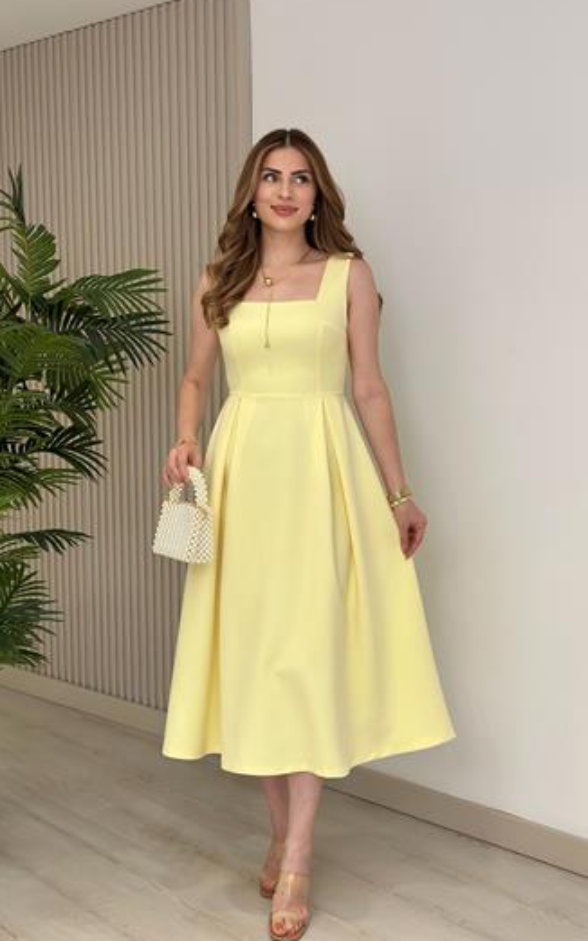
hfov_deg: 24.9
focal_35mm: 52
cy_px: 468
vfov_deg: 38.9
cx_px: 299
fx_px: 1334
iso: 80
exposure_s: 1/475
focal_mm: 6.86
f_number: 1.78
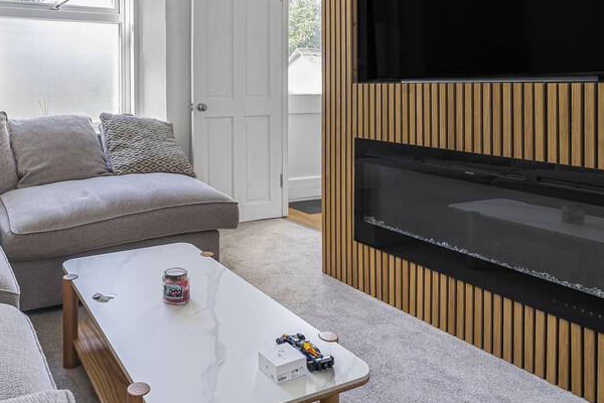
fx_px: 501
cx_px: 184
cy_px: 65
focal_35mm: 30
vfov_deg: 41.4
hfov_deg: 60.2
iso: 160
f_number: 8
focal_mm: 17.5
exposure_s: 1/13
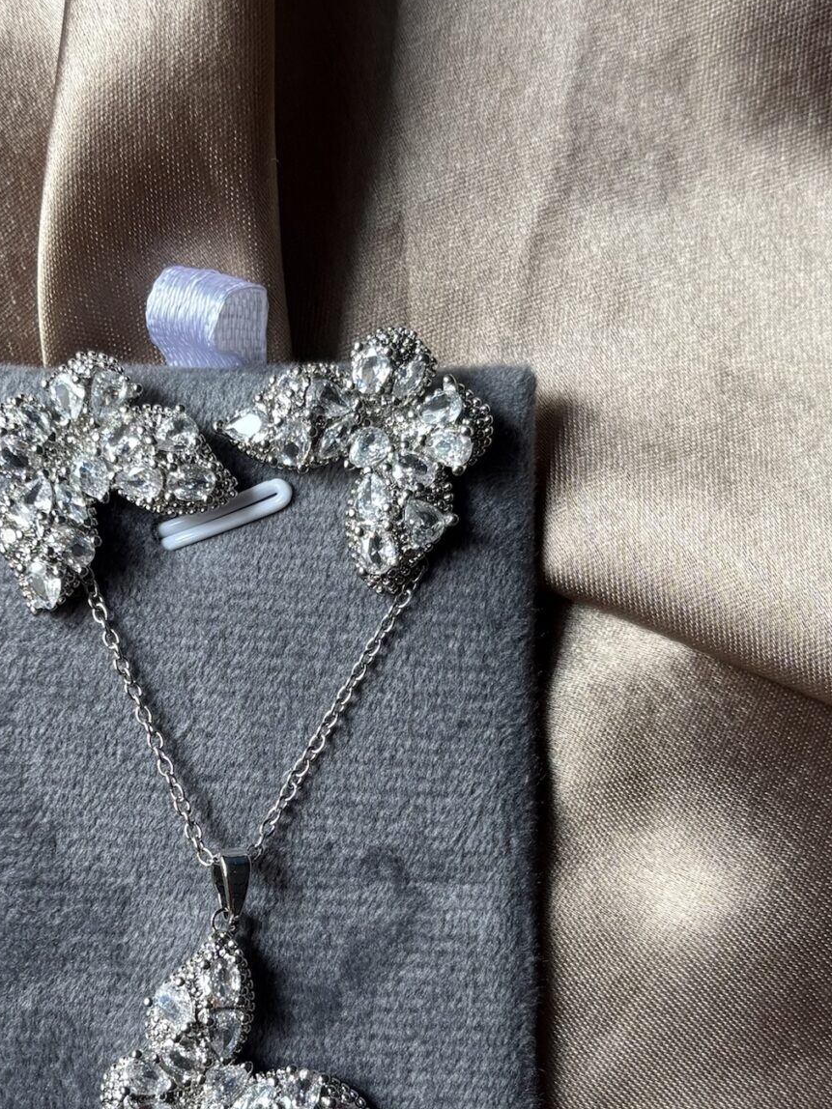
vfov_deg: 33.0
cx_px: 252
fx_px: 1859
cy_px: 715
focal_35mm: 58
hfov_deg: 25.1
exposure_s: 1/121
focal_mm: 5.96
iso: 100
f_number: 1.6
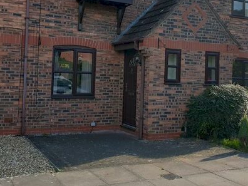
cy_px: 62
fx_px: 330
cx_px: 138
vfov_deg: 31.3
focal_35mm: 46
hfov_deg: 41.2
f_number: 2.4
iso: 50
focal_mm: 4.3
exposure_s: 1/572
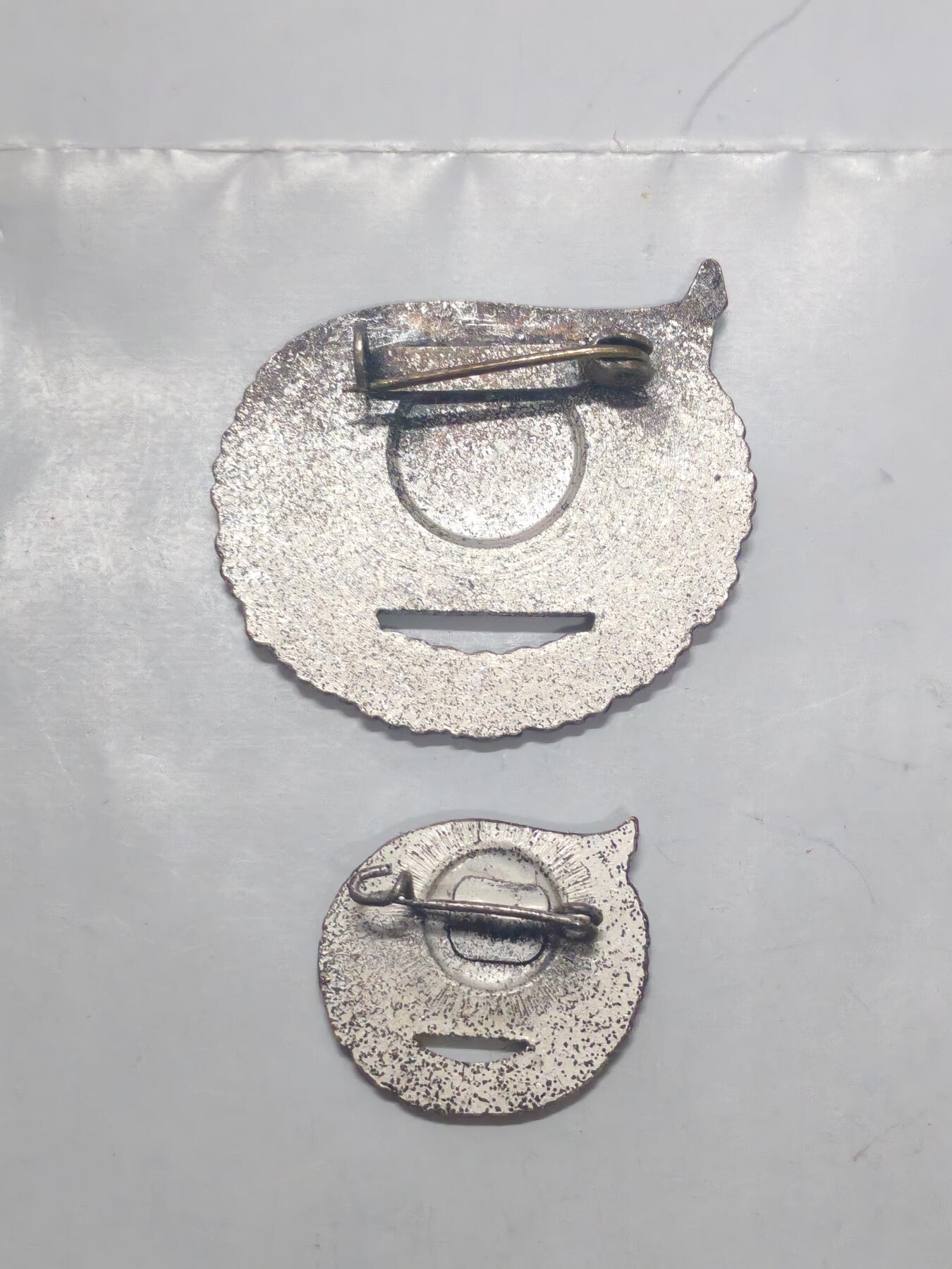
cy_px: 634
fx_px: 2493
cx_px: 476
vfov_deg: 28.6
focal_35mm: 68
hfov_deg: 21.6
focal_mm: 5.52
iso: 800
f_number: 1.95
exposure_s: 1/50
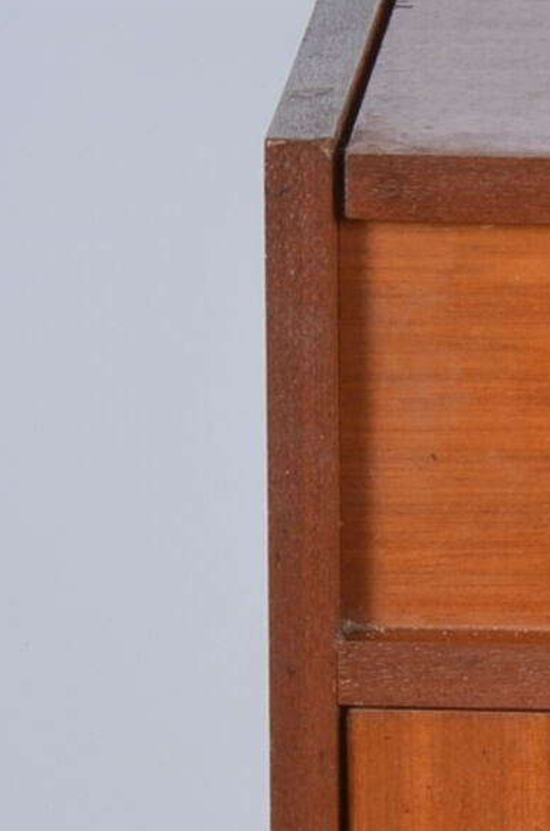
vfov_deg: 4.3
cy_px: 1696
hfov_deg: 2.8
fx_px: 11036
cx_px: 1456
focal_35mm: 479
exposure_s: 1/125
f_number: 14
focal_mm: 50
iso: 100
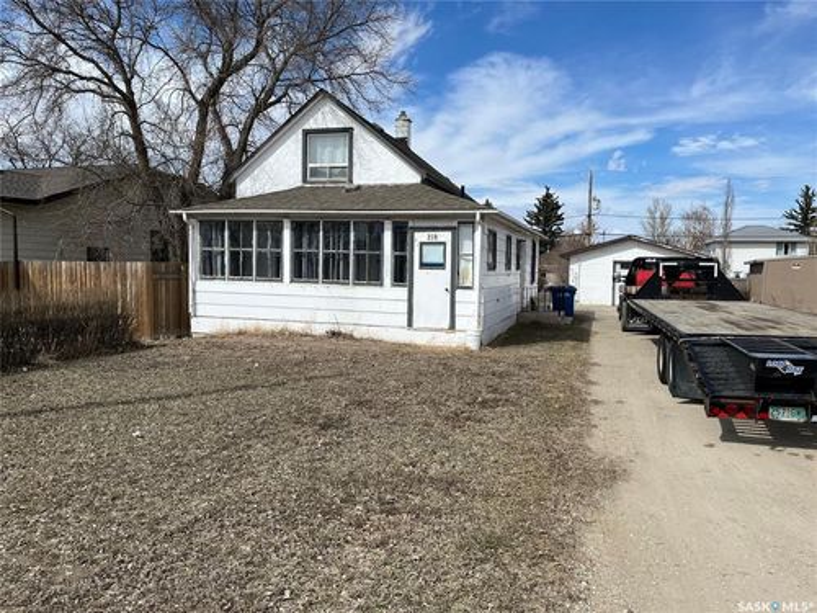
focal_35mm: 26
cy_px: 306
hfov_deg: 67.3
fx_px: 614
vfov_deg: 53.1
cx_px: 408
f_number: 1.6
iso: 50
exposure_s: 1/5319
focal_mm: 5.1
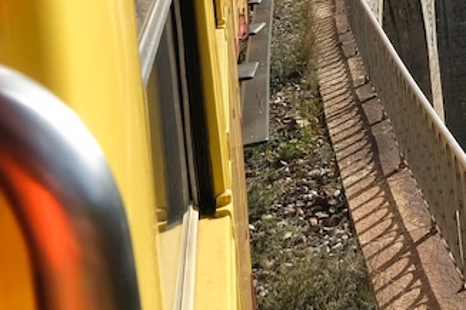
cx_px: 749
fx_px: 893
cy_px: -176
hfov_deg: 22.4
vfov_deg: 17.4
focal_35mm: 69
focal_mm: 10
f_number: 8
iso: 640
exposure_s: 1/640
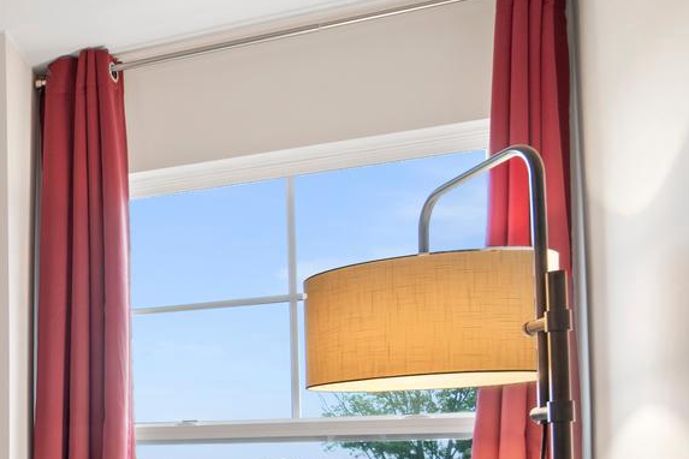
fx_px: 957
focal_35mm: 50
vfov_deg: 25.3
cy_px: 488
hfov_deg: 24.1
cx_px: -480
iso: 250
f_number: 9
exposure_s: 1/1.67
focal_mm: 14
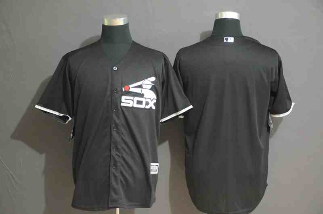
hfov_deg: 28.1
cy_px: 107
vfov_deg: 18.8
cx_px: 162
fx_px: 645
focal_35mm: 72
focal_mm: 48
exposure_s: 1/10
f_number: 5
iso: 4000
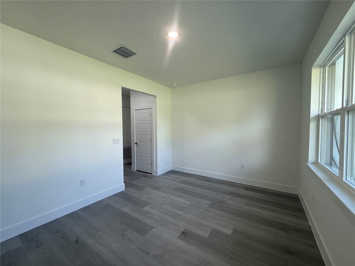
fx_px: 144
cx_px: 178
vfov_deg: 85.7
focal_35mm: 14
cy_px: 133
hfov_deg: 102.1
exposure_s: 1/120
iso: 100
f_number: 2.2
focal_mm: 2.22
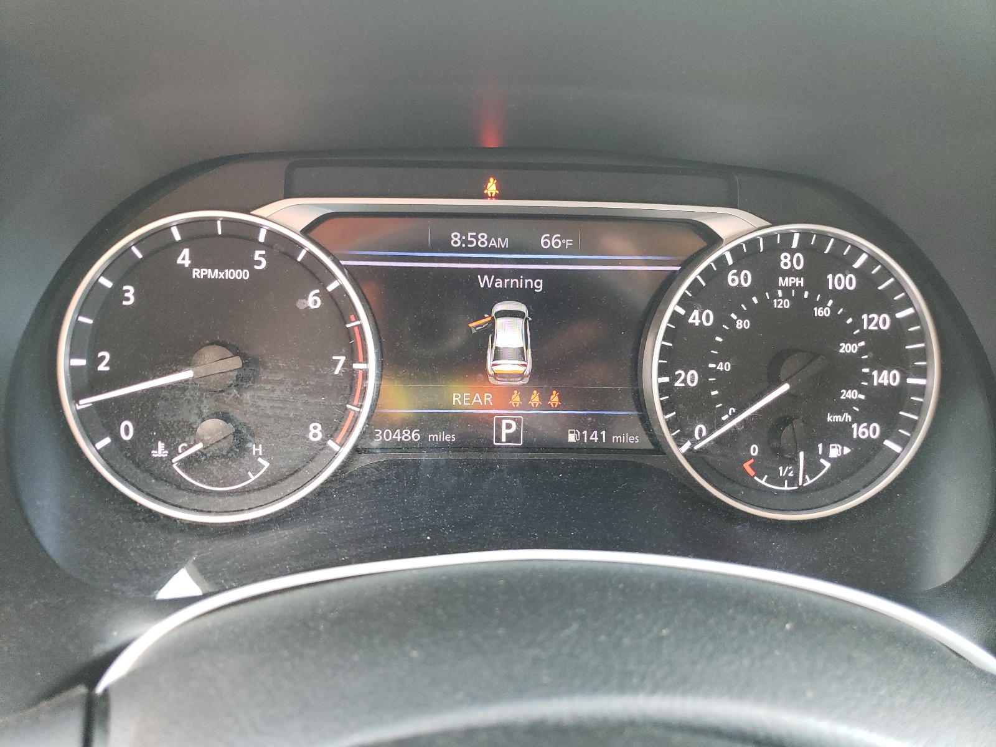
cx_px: 498
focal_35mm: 26
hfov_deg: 67.3
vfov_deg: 53.1
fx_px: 748
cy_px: 374
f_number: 1.5
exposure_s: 1/50
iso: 152
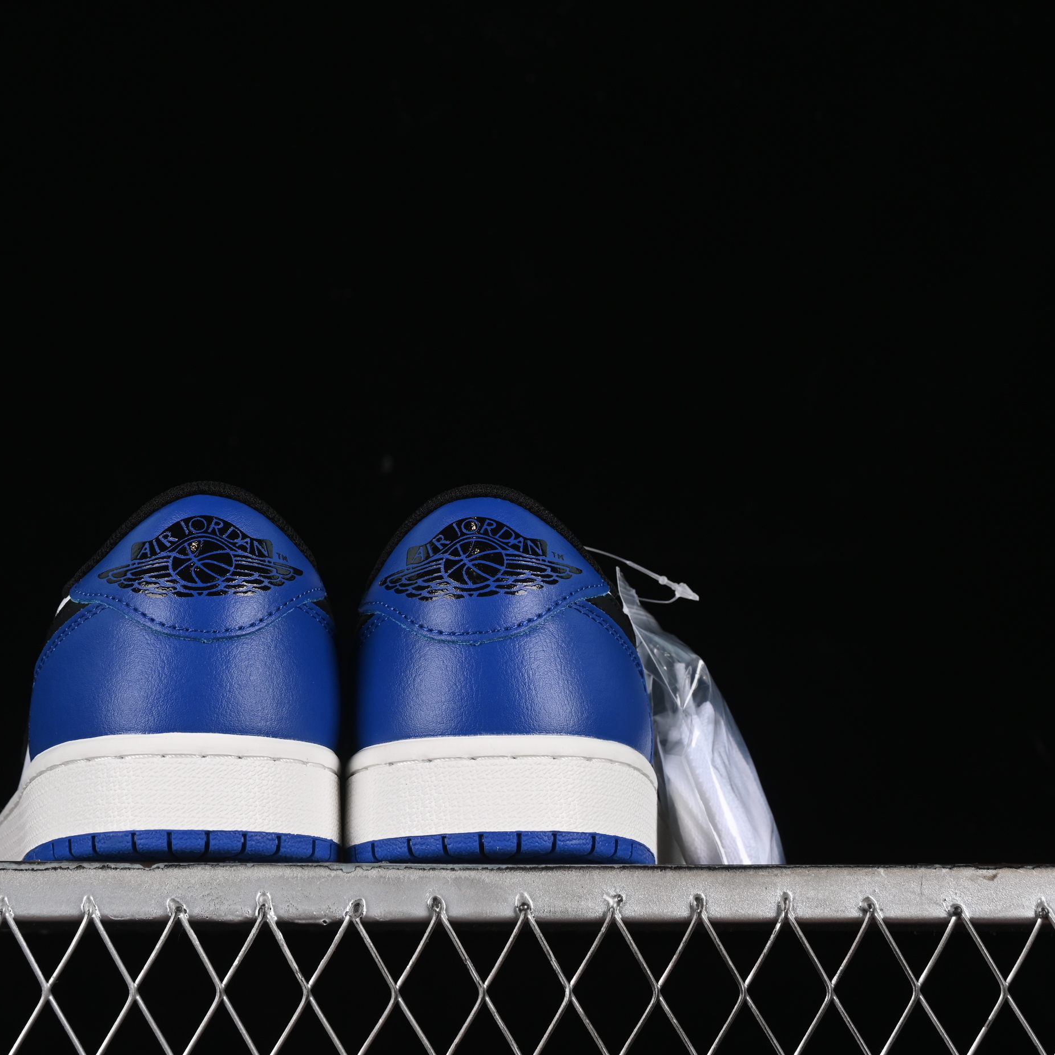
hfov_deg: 18.1
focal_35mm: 96
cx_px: 360
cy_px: 529
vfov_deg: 18.1
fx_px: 3310
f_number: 8
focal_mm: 50
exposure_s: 1/60
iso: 160
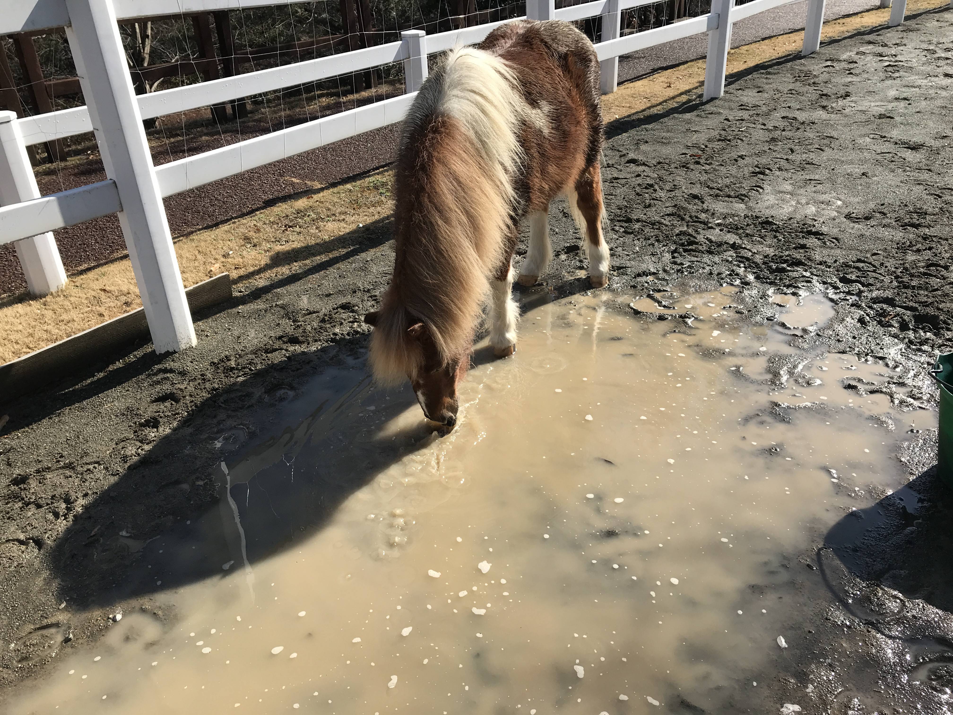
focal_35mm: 28
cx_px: 476
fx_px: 771
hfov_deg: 63.4
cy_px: 358
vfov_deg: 49.7
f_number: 1.8
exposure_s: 1/2083
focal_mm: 4
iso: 20
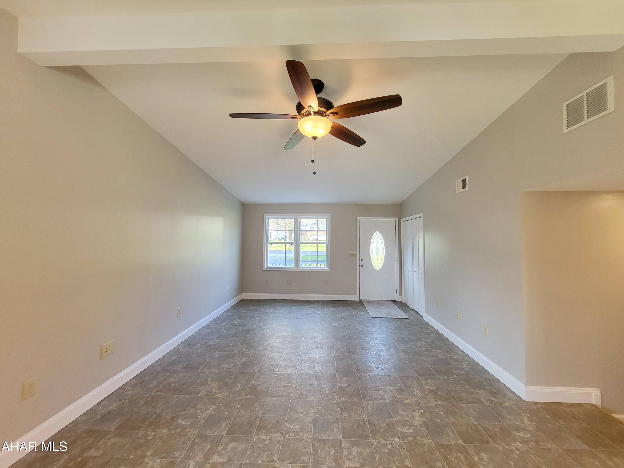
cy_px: 234
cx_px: 312
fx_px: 234
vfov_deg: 89.9
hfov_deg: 106.2
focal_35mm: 13
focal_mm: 1.74
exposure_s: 1/60
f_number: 2.2
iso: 200
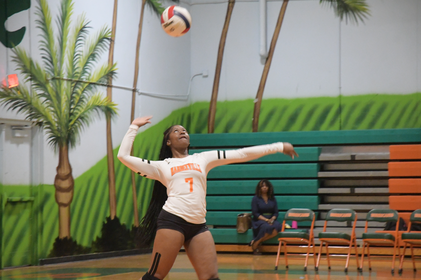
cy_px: 140
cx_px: 210
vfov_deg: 11.4
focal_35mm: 120
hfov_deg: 17.1
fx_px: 1403
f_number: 5
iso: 10000
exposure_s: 1/125
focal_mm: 80
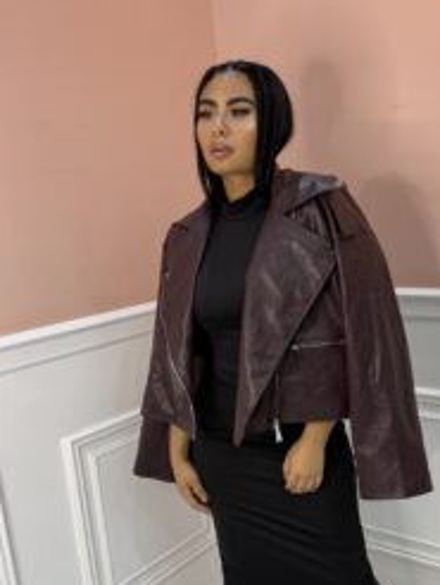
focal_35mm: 39
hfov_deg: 36.8
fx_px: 660
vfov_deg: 47.1
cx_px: 259
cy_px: 390
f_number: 1.78
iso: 80
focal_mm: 6.76
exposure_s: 1/100
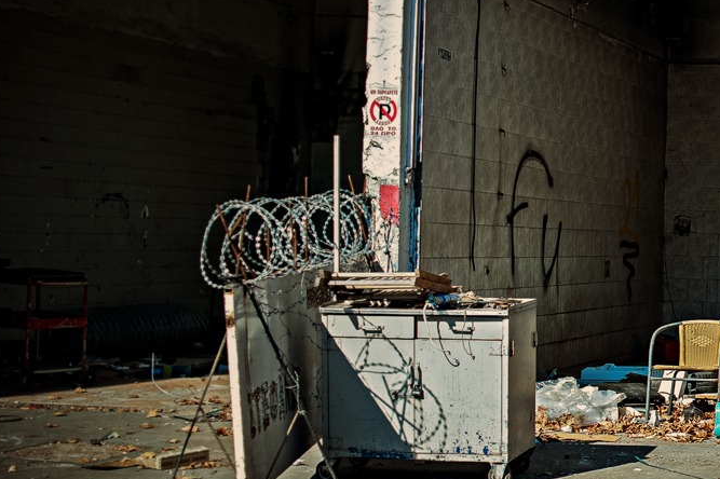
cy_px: 267
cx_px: 847
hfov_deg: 22.4
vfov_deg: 16.2
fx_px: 1679
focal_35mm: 84
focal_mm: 35
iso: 200
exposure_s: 1/3200
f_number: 4
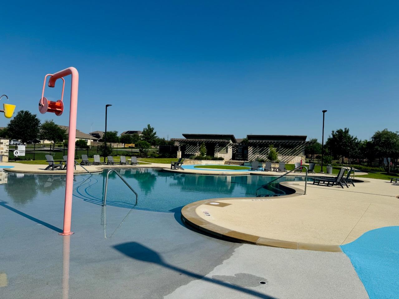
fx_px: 277
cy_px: 150
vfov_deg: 56.8
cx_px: 200
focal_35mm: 24
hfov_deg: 71.6
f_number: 1.78
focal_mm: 6.76
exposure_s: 1/10417
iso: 80
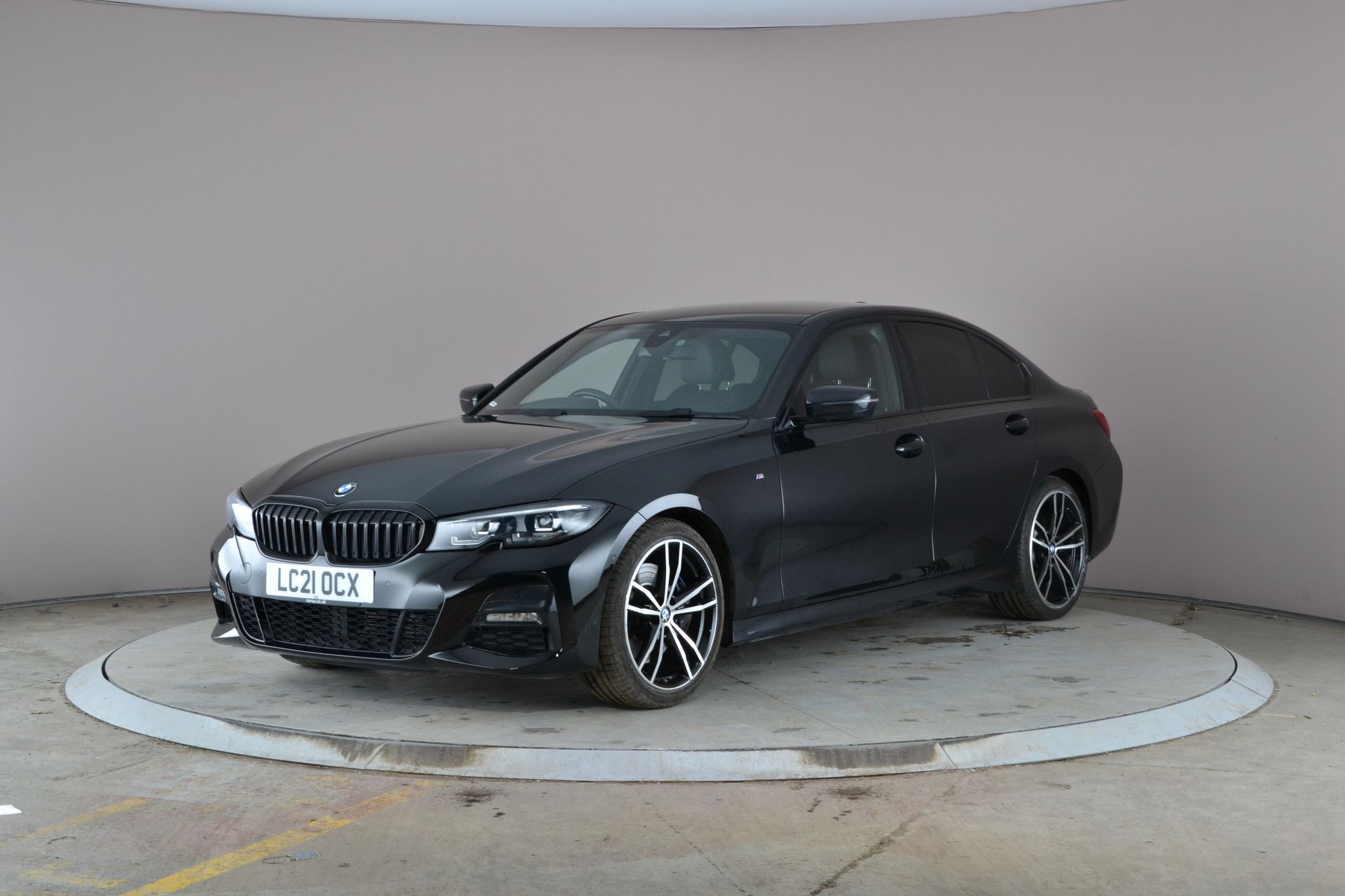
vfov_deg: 25.1
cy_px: 448
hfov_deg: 36.9
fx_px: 2017
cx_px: 672
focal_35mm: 54
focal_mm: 36
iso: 450
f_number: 10
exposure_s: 1/8
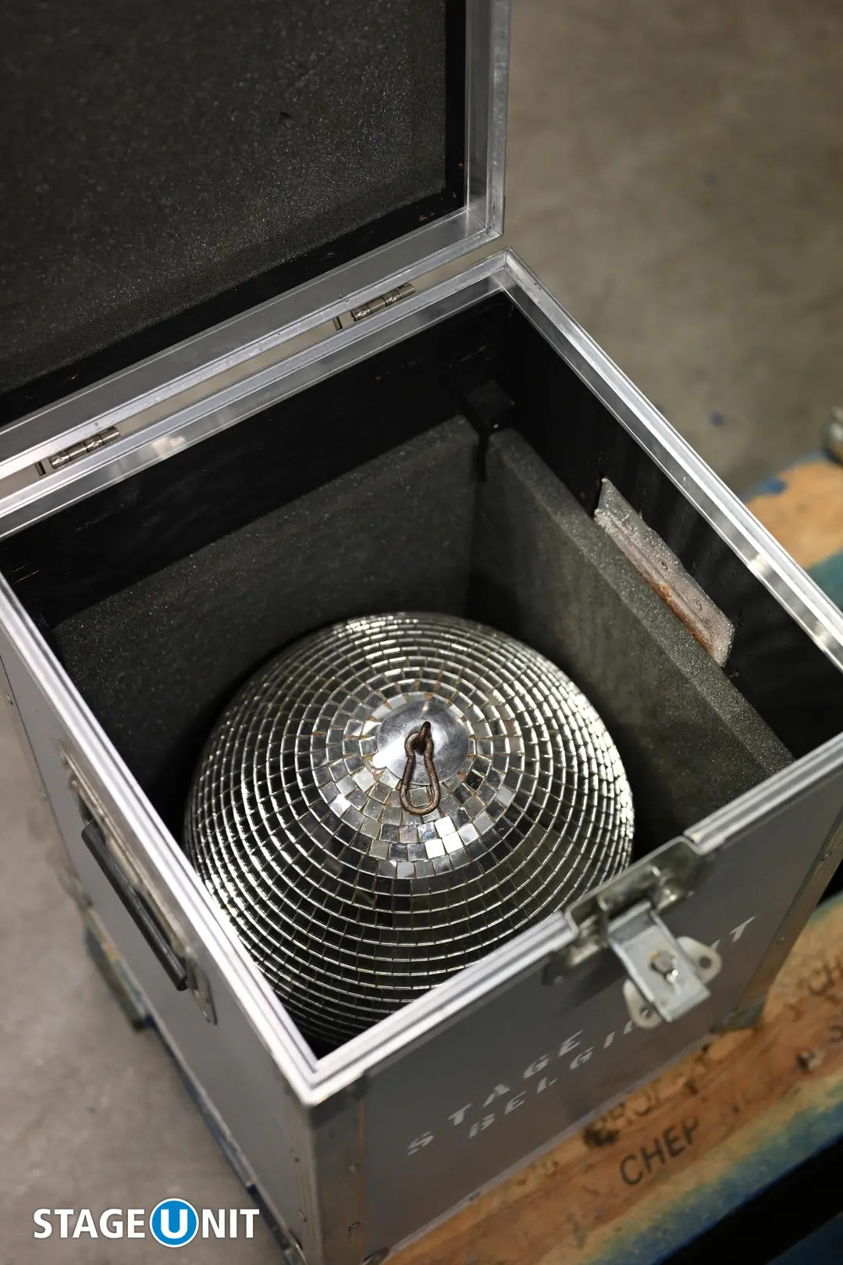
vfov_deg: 39.6
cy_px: 632
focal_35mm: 50
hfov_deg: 27.0
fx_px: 1756
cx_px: 422
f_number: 2.8
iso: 2500
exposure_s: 1/125
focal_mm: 50
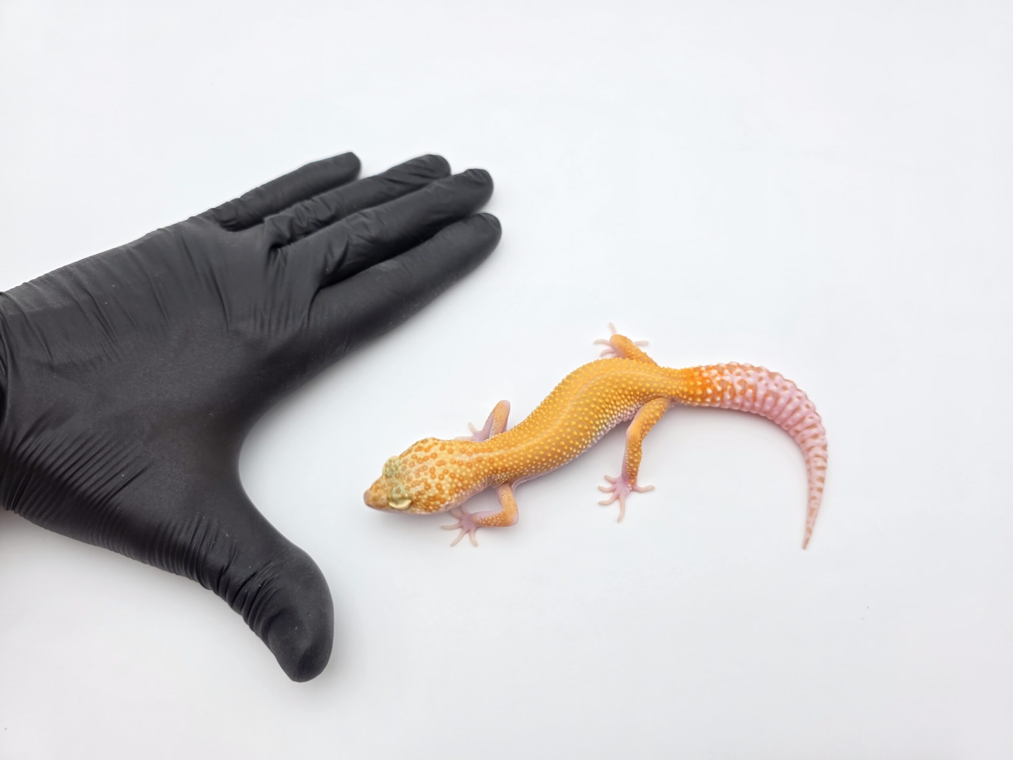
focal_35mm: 23
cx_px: 506
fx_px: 673
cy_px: 380
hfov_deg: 73.9
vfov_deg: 58.9
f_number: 1.7
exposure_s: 1/359
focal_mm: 6.3
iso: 32
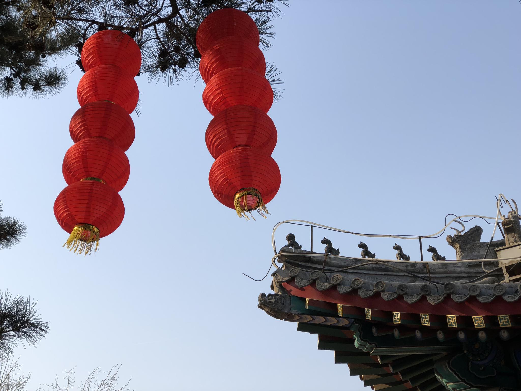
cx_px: 260
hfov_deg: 33.8
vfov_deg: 25.7
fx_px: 858
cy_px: 196
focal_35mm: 57
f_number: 2.8
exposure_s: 1/666
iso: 20
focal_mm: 6.6
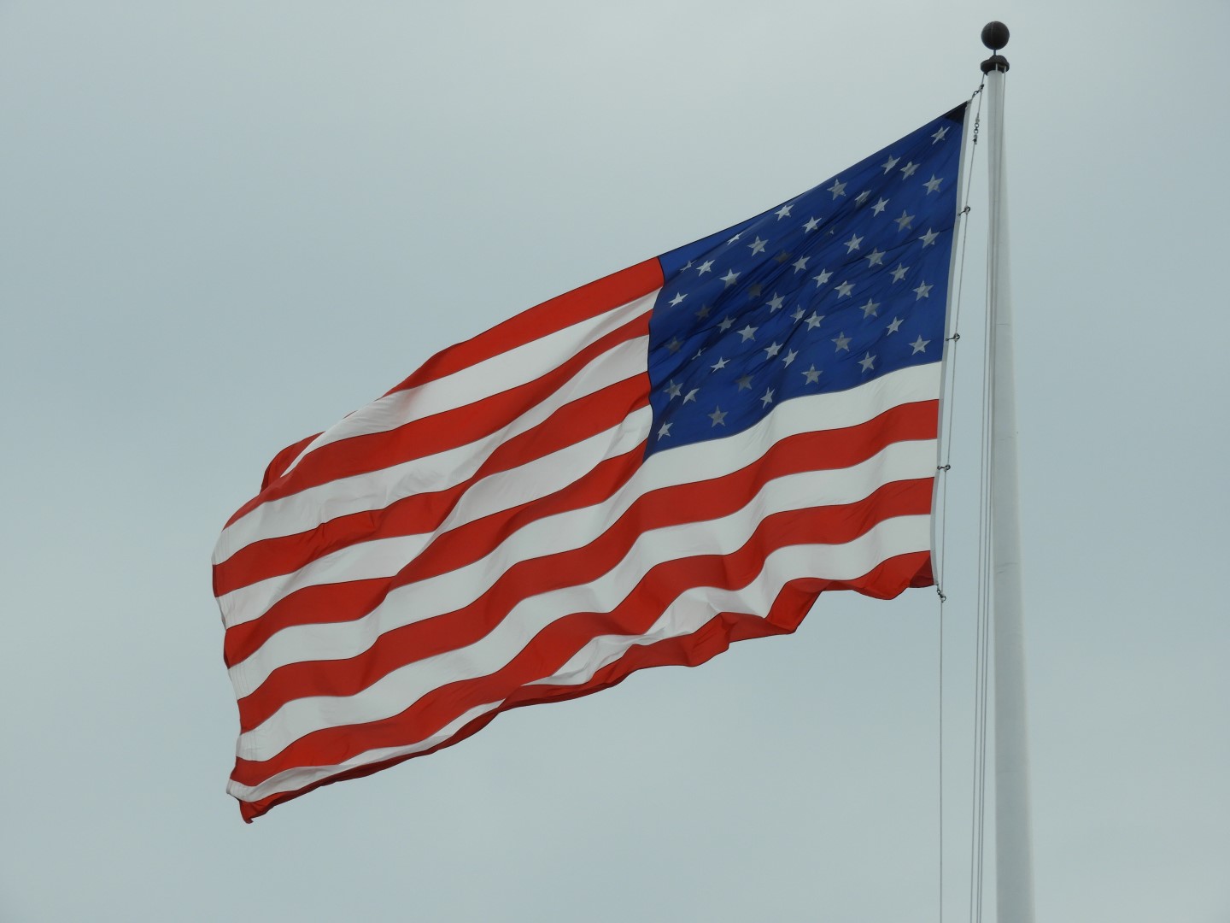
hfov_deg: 9.0
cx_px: 615
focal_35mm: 220
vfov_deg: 6.8
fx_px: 7817
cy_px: 462
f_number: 5.3
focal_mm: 39.4
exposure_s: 1/800
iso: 100
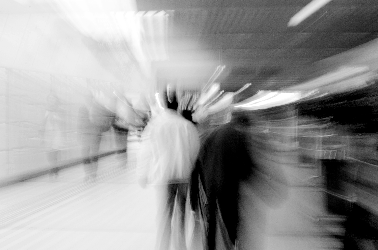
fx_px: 723
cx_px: 189
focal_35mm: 69
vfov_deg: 19.6
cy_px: 125
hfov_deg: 29.3
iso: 1600
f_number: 29
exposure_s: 1/6
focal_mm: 46
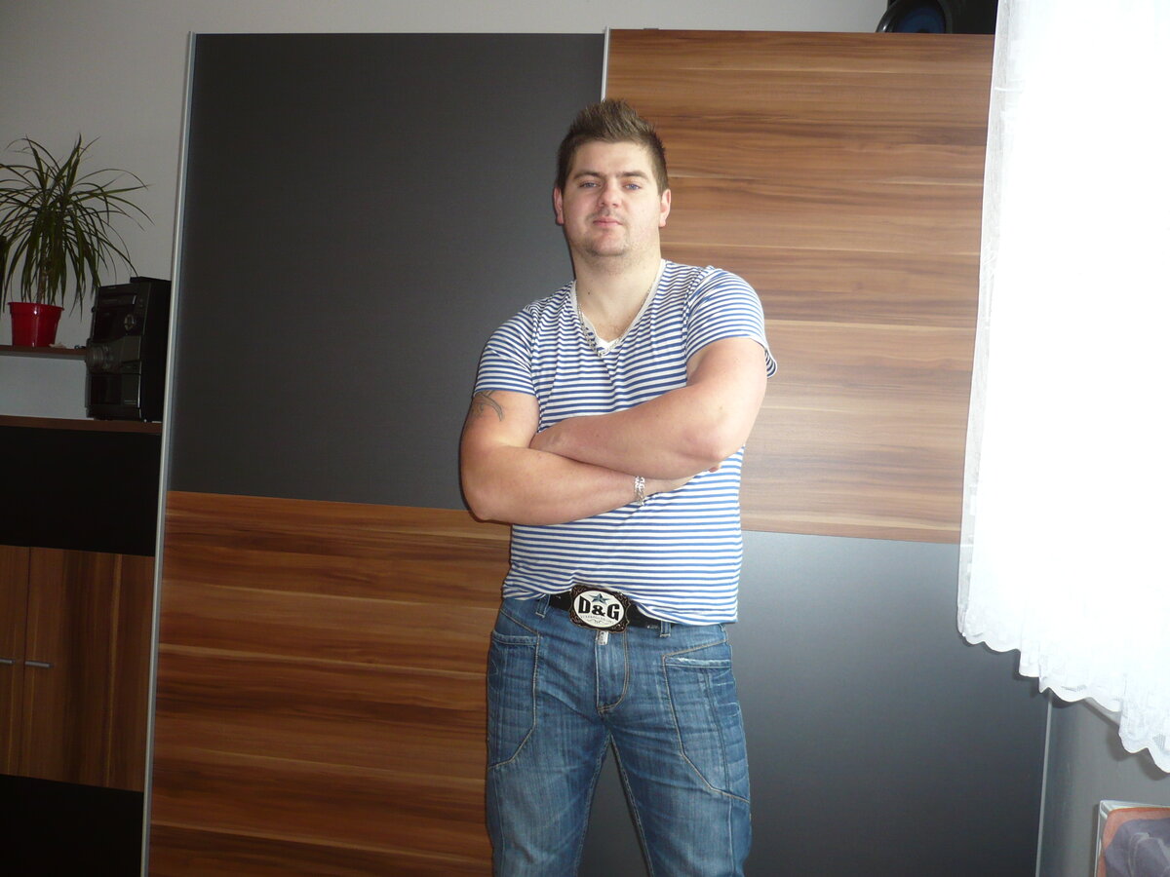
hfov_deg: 51.4
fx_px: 1217
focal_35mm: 36
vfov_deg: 39.7
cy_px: 438
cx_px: 585
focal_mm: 6
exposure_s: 1/30
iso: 125
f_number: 2.9
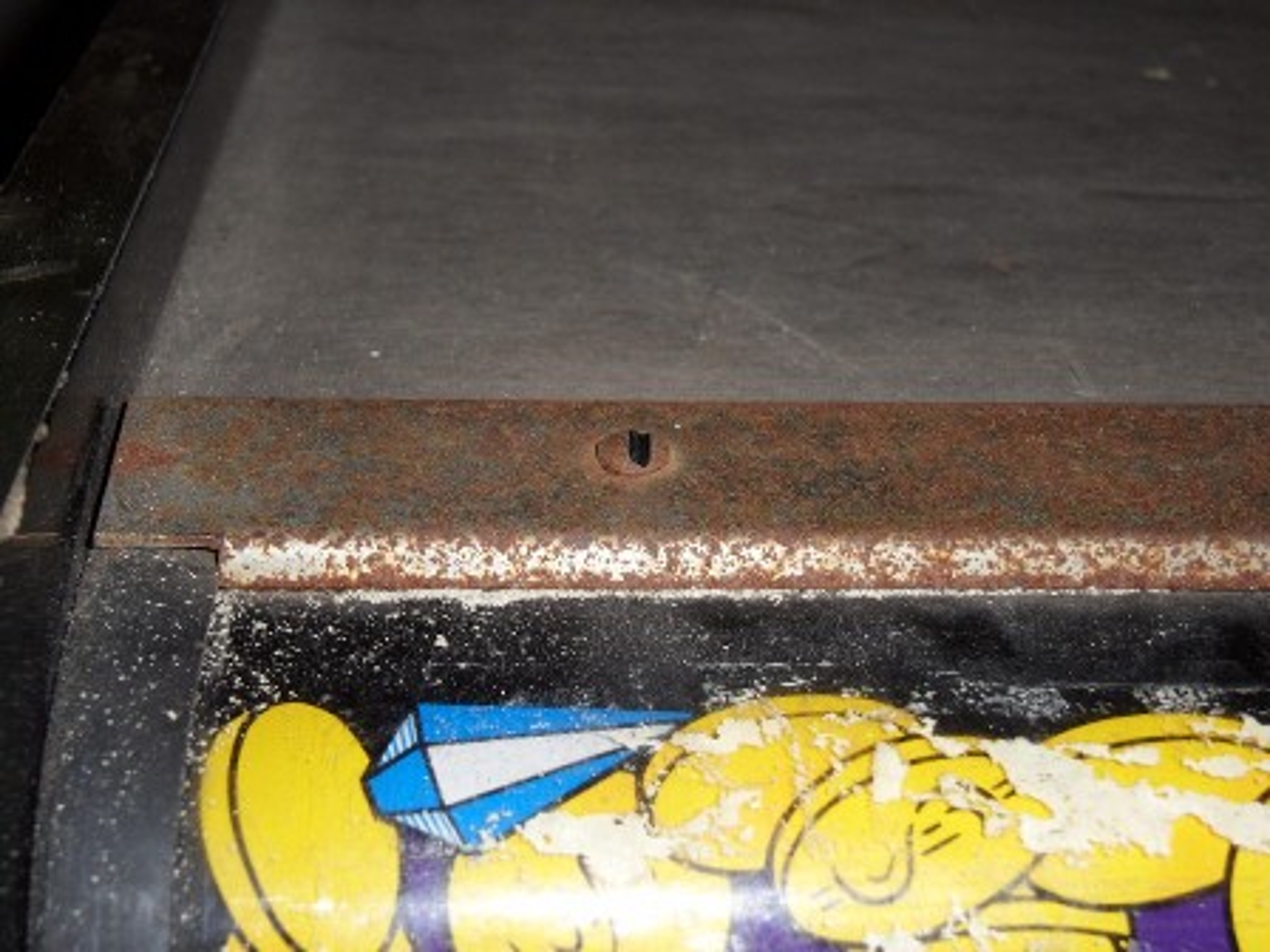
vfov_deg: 24.8
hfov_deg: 32.7
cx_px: 635
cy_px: 476
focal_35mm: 59
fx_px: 2165
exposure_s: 1/60
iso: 100
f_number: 11.3
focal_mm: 10.6
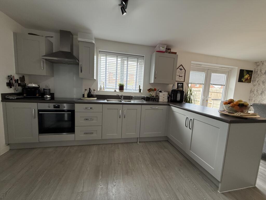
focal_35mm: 14
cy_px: 100
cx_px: 133
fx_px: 108
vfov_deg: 85.7
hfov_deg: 102.1
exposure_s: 1/100
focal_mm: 2.22
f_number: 2.2
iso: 80
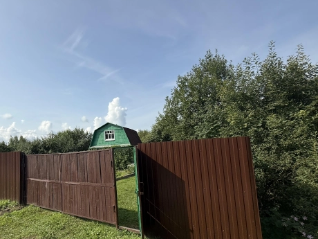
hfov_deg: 81.7
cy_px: 135
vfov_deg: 68.4
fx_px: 175
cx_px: 105
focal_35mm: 19
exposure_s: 1/2410
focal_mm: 2.22
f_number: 2.2
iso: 50
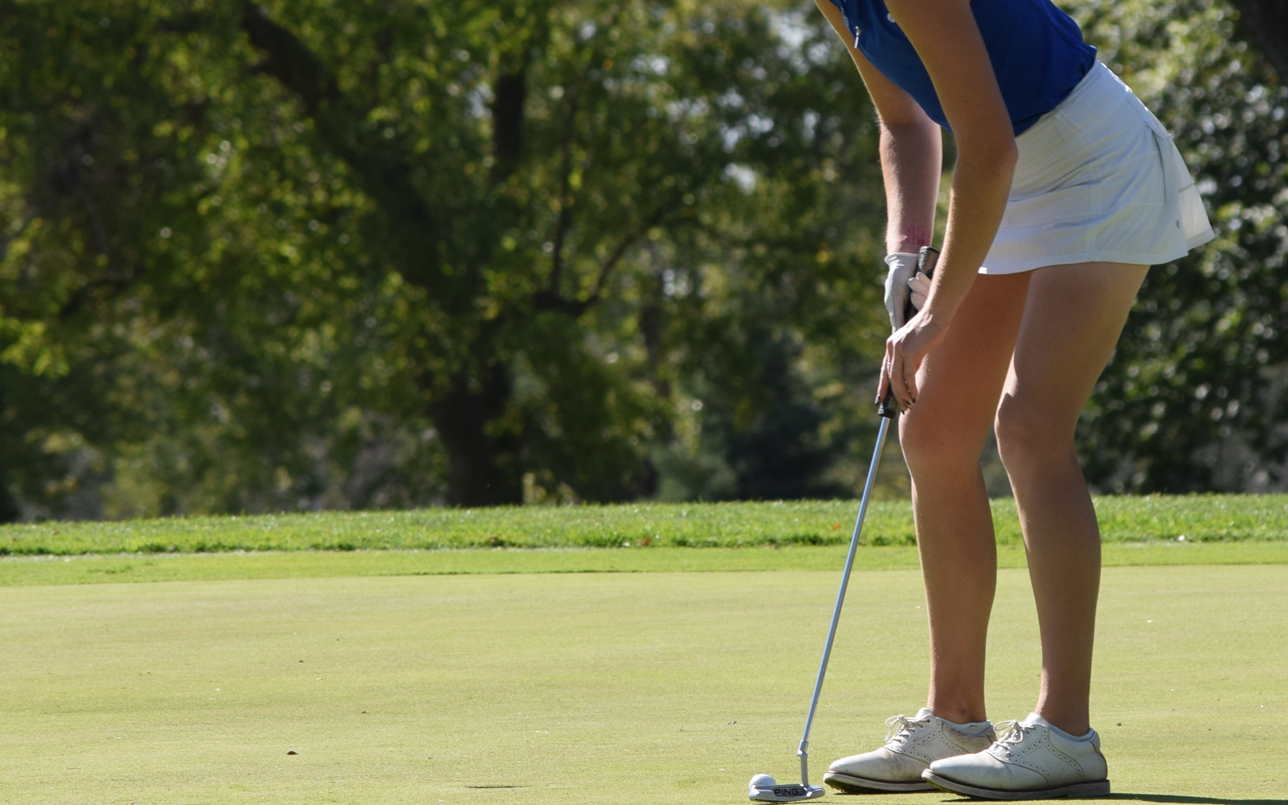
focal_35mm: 519
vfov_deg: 2.5
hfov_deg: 4.0
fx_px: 18219
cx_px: 584
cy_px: 197
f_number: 8
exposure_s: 1/500
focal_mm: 165
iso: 250
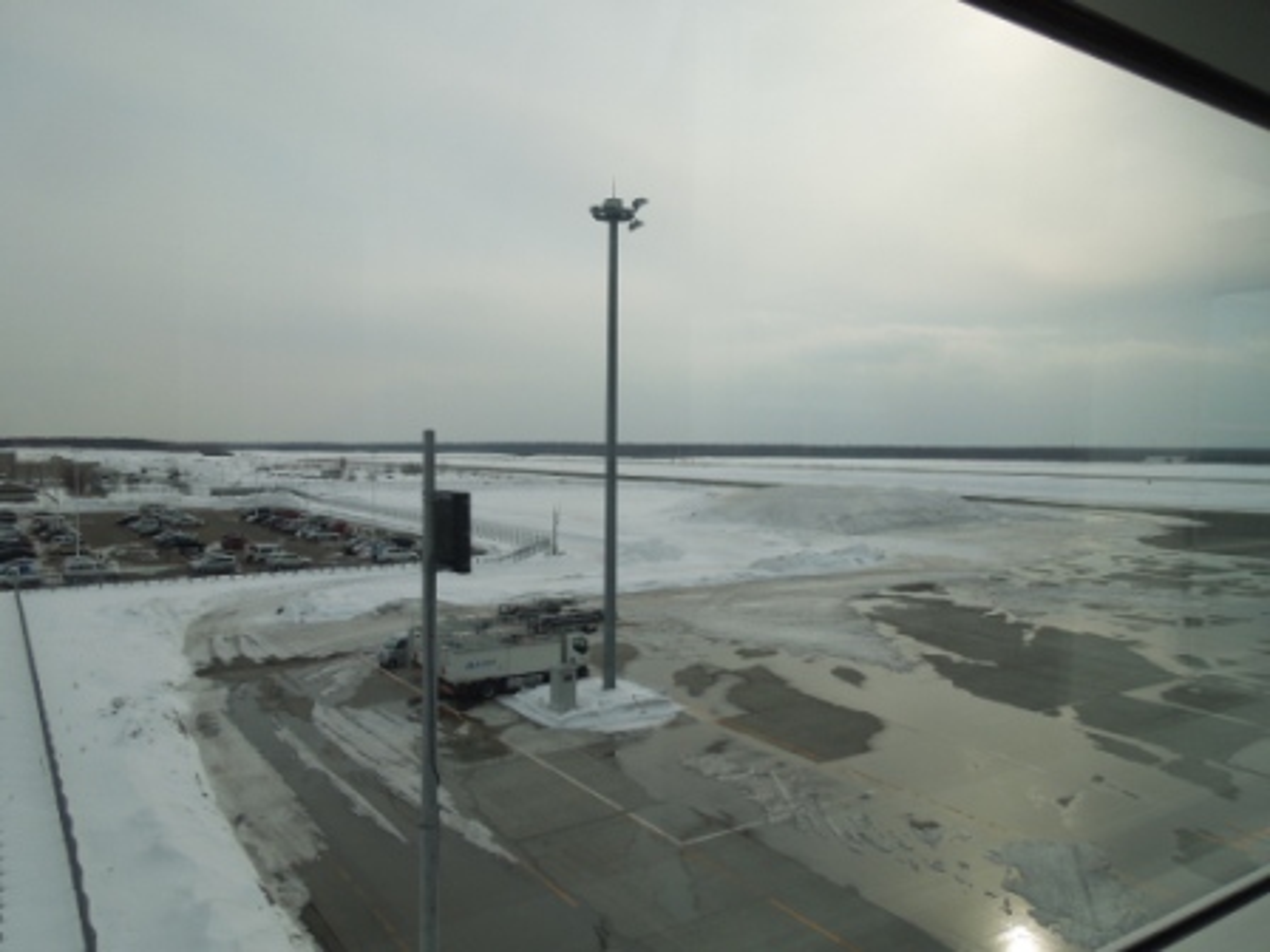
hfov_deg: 69.4
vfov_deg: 54.9
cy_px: 476
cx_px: 635
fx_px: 917
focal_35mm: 25
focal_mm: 4.5
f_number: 6.6
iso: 100
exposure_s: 1/640
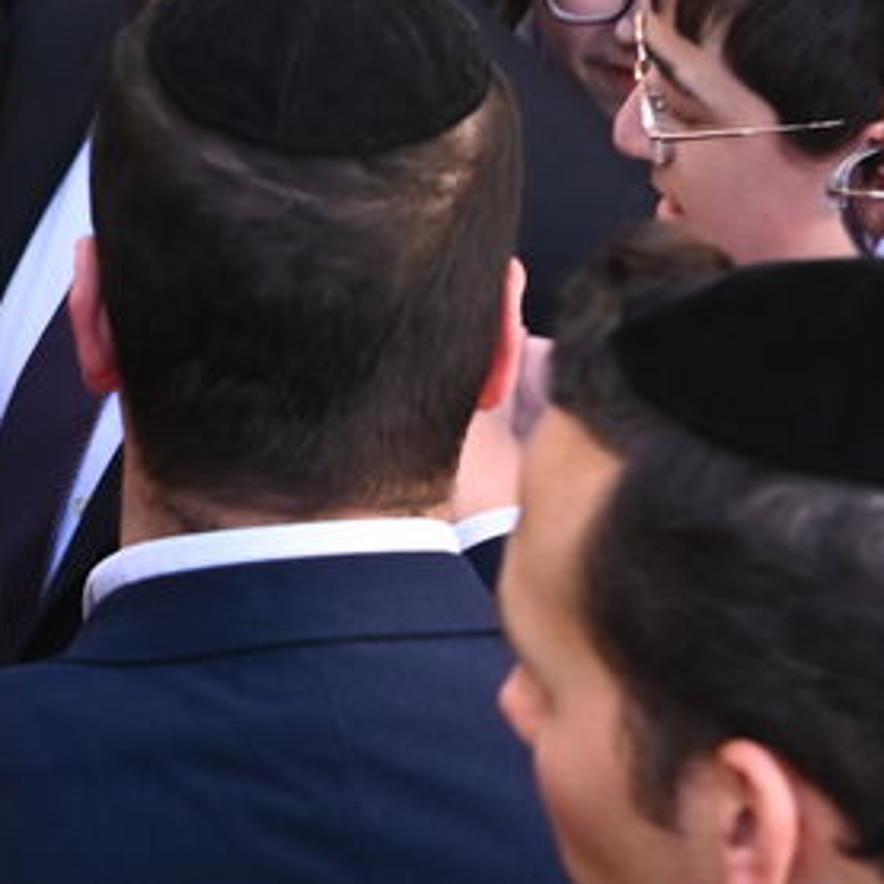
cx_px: -41
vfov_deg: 9.5
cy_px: -394
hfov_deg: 9.6
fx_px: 5201
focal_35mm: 180
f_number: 6.3
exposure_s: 1/125
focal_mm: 42
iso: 320
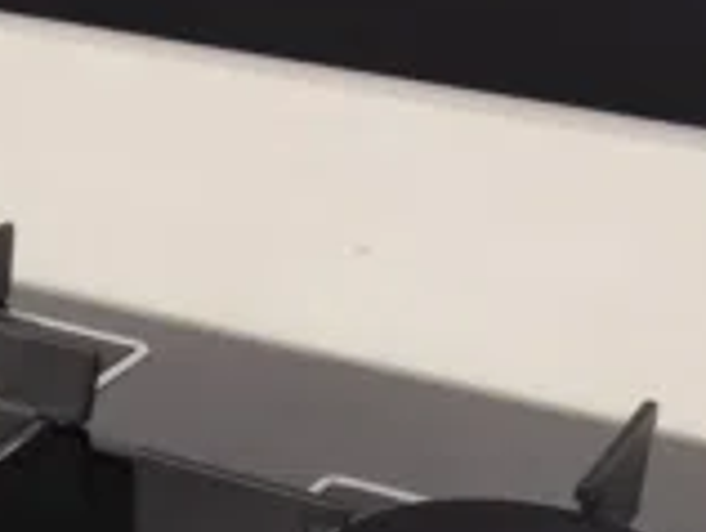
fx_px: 1900
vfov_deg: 15.1
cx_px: -85
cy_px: 724
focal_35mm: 93
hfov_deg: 20.0
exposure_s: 1/33.3
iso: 800
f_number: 1.65
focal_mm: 6.14
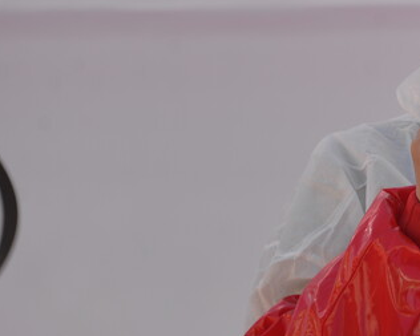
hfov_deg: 3.2
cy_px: 97
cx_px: 504
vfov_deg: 2.6
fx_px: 7448
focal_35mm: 599
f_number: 5.6
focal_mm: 210
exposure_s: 1/500
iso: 250
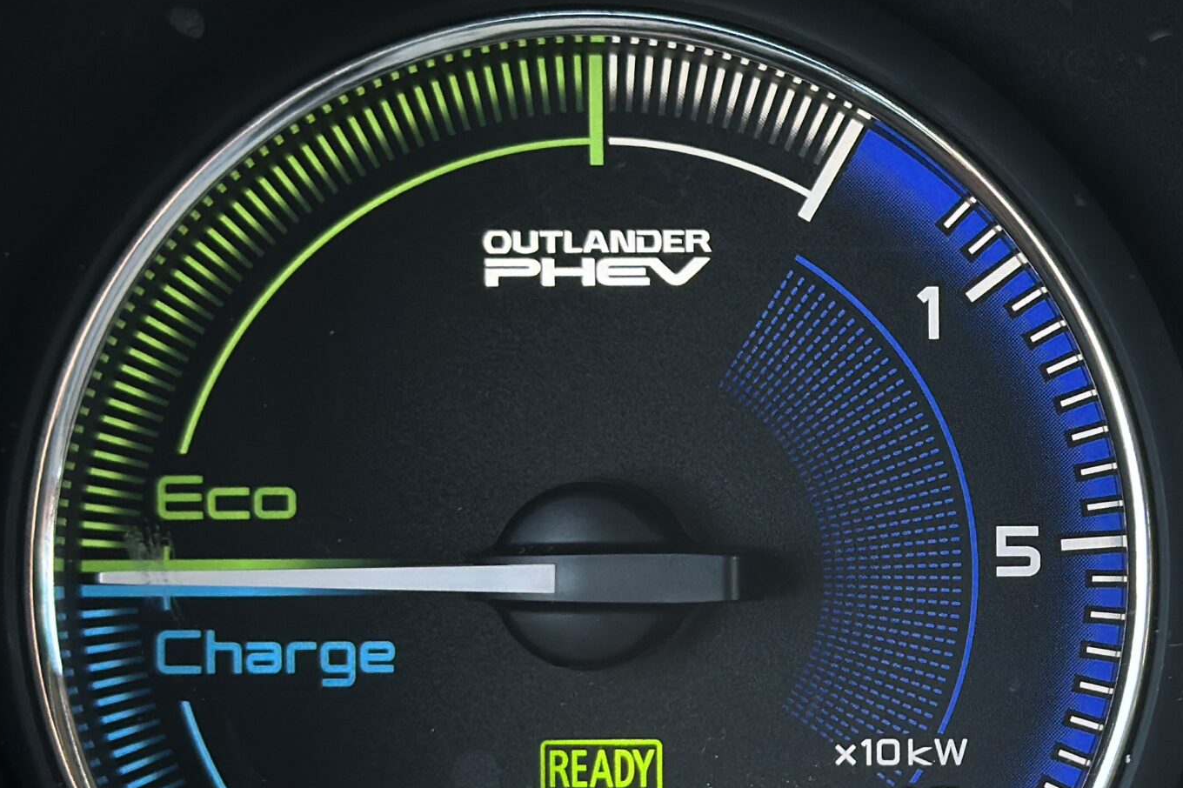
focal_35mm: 94
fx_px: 3088
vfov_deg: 14.5
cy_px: 489
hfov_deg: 21.3
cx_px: 1033
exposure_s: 1/100
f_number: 1.78
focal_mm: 6.86
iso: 160
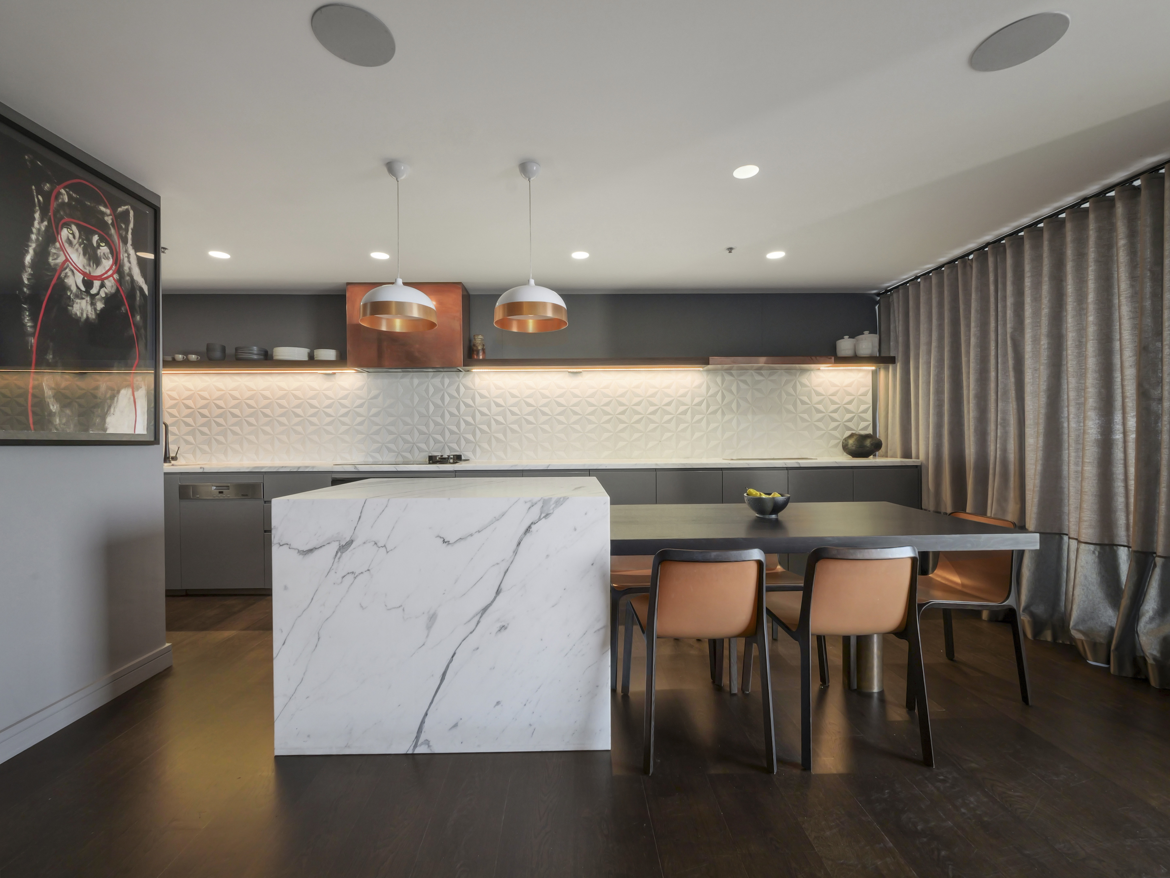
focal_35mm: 14
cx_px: 585
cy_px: 439
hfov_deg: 102.0
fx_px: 473
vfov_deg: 85.7
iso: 500
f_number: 11
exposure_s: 1.3
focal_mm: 7
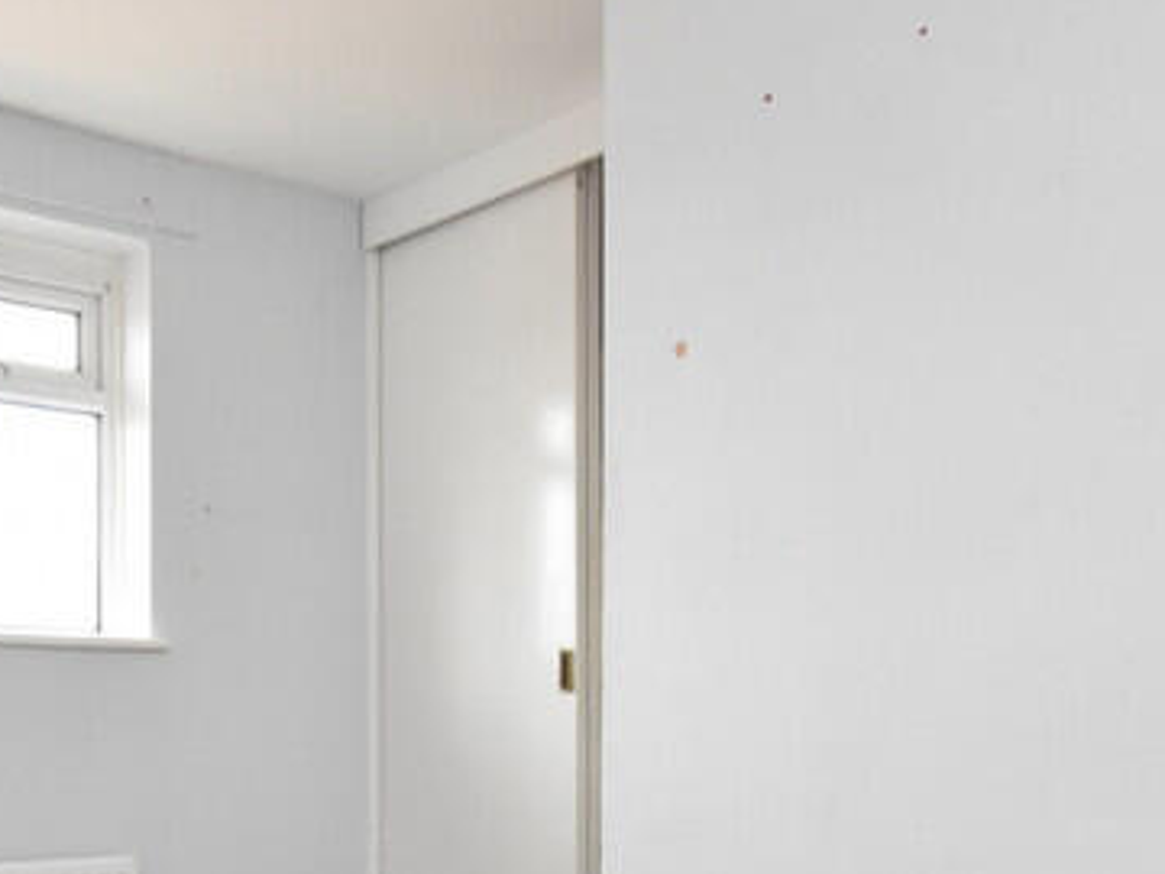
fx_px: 1380
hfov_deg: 44.5
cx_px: 314
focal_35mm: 41
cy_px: 681
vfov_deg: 34.2
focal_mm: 10
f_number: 10
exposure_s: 1/60
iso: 1600
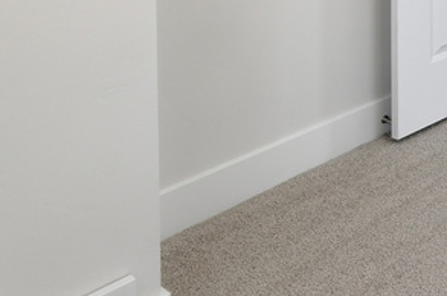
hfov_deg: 25.0
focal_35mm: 56
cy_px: -209
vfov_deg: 19.3
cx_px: 706
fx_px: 694
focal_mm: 16
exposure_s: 1/500
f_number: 10
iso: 250
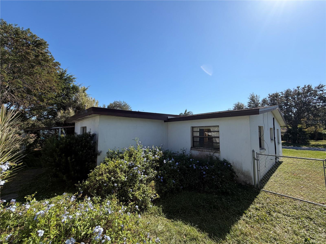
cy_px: 122
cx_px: 163
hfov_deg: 102.1
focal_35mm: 14
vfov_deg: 85.7
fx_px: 132
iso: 20
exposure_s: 1/853
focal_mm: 2.22
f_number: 2.2
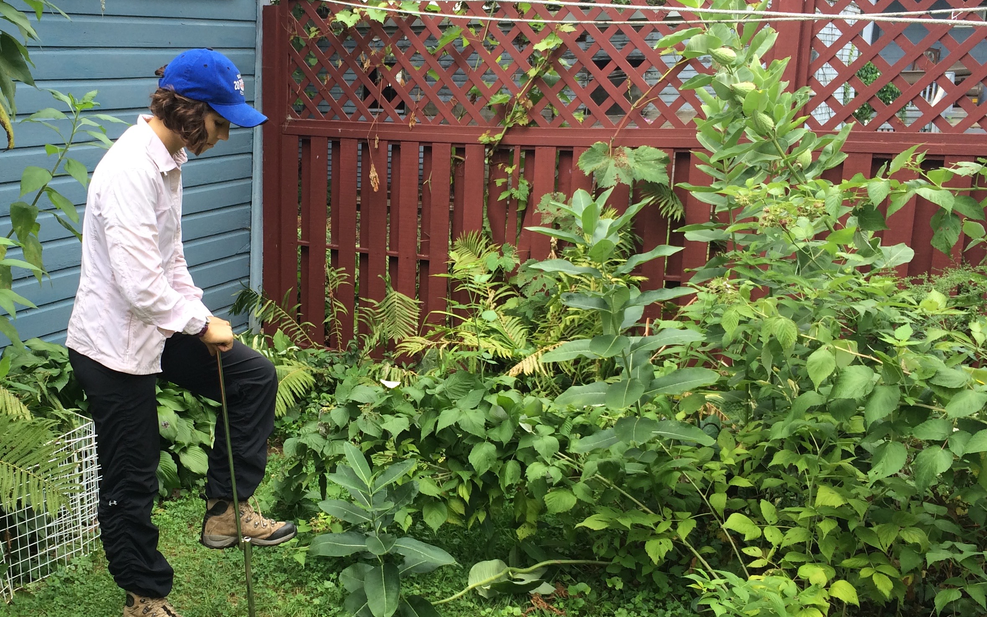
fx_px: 1183
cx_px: 361
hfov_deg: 44.8
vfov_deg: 29.2
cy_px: 331
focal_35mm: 44
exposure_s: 1/233
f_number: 2.2
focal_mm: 4.12
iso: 32
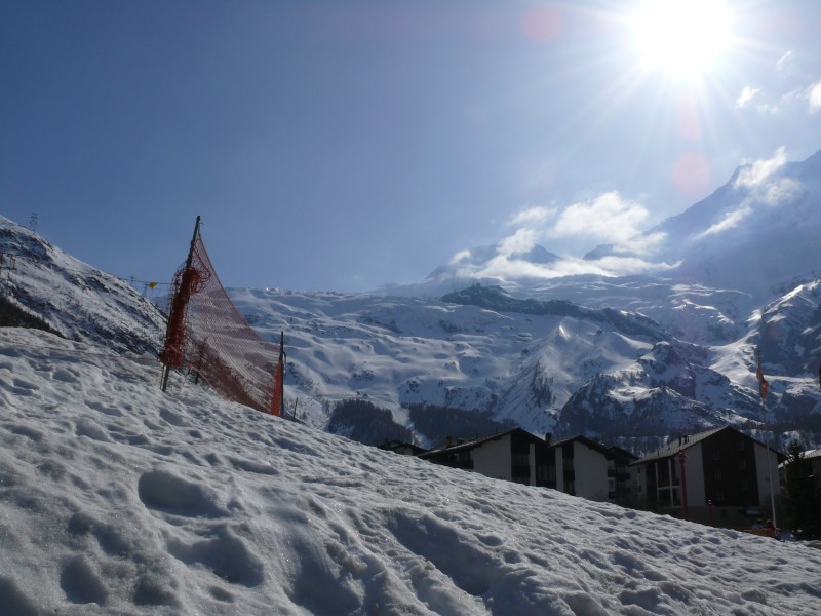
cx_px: 410
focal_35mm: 35
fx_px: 830
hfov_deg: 52.6
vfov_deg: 40.7
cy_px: 308
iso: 100
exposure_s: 1/1000
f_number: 10
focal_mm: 7.4
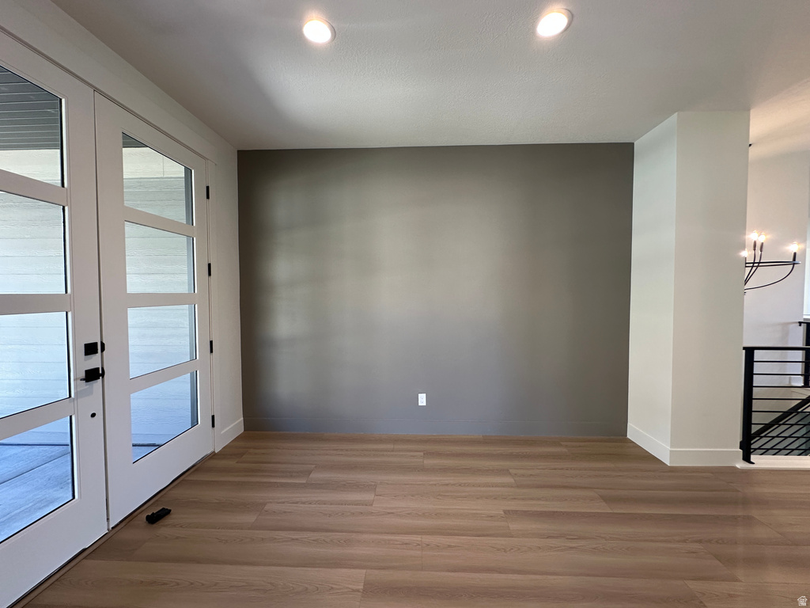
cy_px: 304
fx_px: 328
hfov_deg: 102.1
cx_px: 405
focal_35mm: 14
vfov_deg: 85.7
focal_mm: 2.22
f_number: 2.2
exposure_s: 1/120
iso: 200
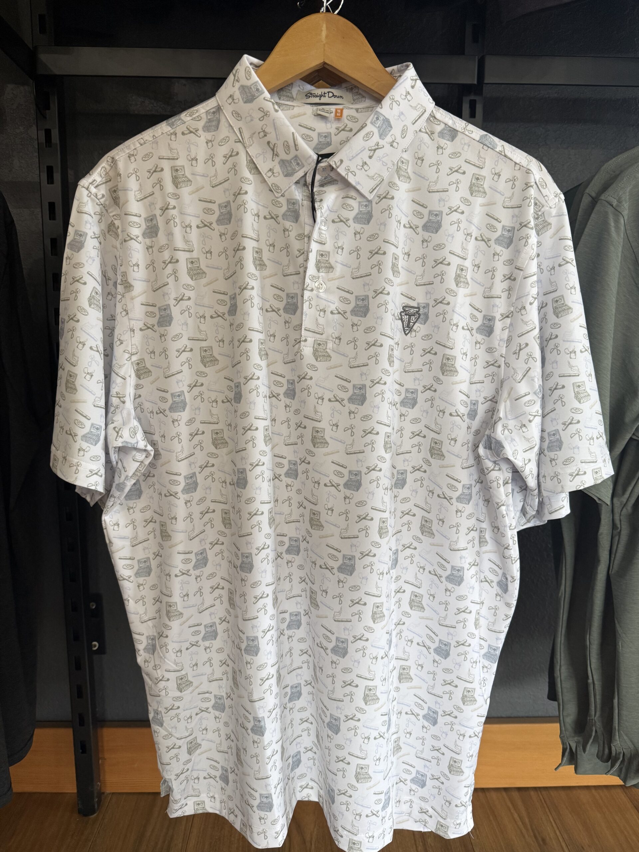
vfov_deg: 71.6
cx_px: 320
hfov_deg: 56.8
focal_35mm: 24
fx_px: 591
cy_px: 426
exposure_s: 1/60
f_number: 1.78
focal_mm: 6.76
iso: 200
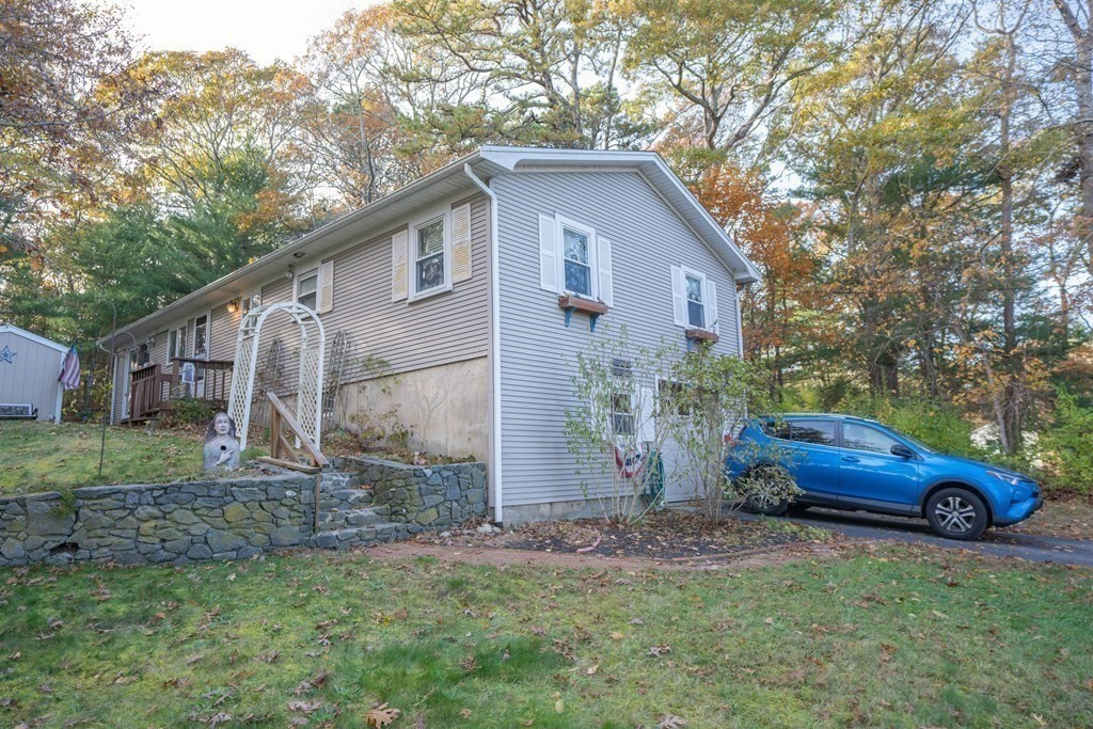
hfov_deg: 78.6
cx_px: 546
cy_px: 364
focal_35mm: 22
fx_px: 668
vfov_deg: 57.2
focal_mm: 22
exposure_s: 1/160
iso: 250
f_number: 4
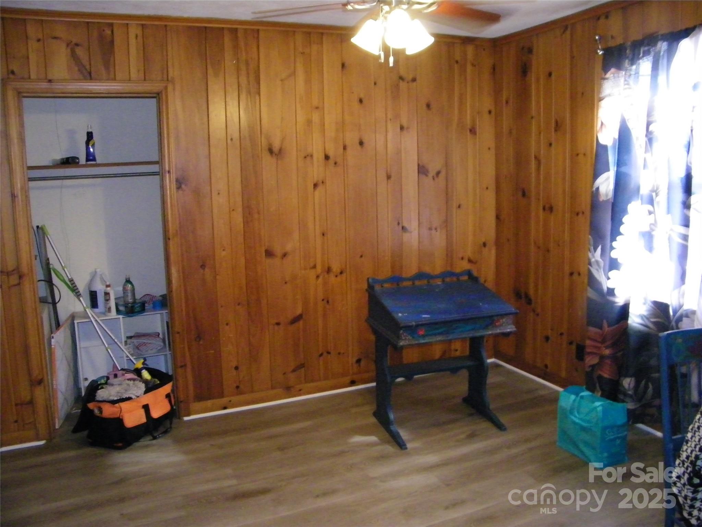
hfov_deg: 63.4
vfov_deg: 49.7
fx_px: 568
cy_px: 264
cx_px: 351
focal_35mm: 28
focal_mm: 5
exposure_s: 1/30
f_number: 3.5
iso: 800
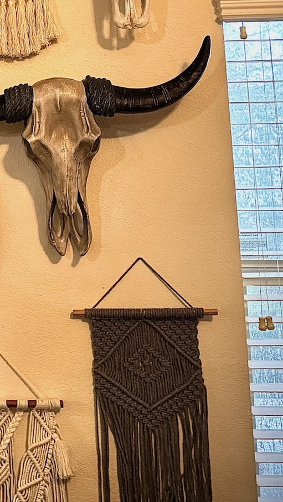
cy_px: 90
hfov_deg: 18.6
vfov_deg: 34.2
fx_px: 787
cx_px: -107
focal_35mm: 59
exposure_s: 1/60
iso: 640
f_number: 1.78
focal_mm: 6.76
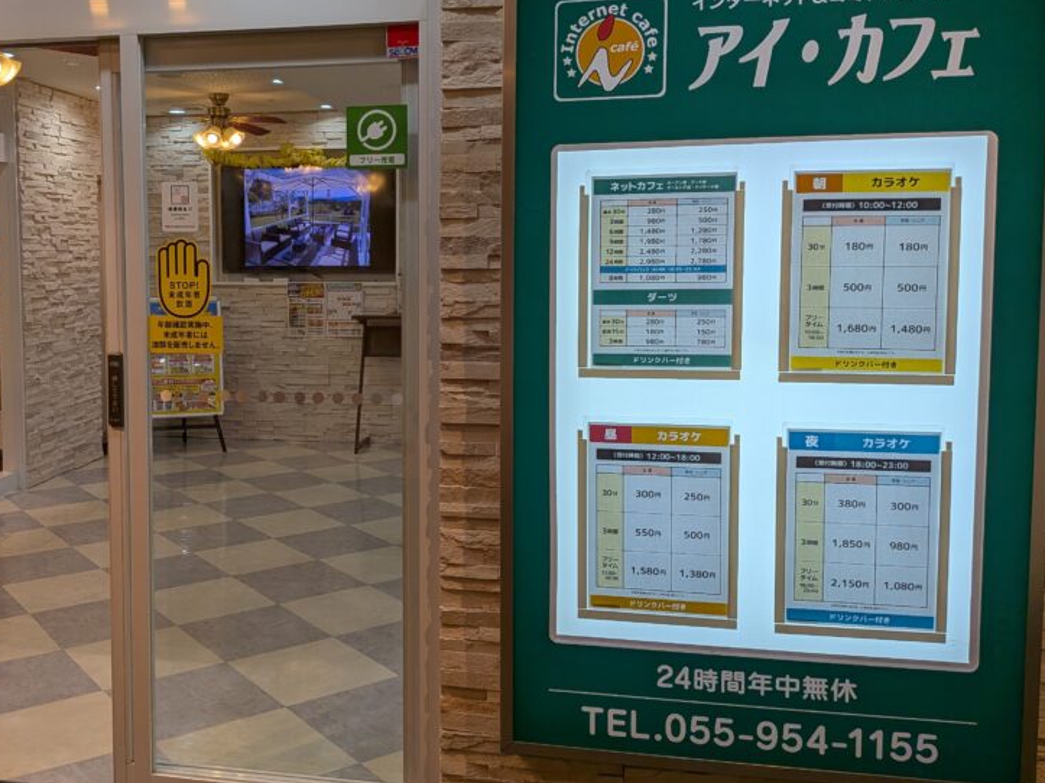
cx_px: 354
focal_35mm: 34
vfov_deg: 41.6
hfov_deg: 53.0
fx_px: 1026
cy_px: 316
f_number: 1.7
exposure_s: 1/137
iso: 24
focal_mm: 4.53
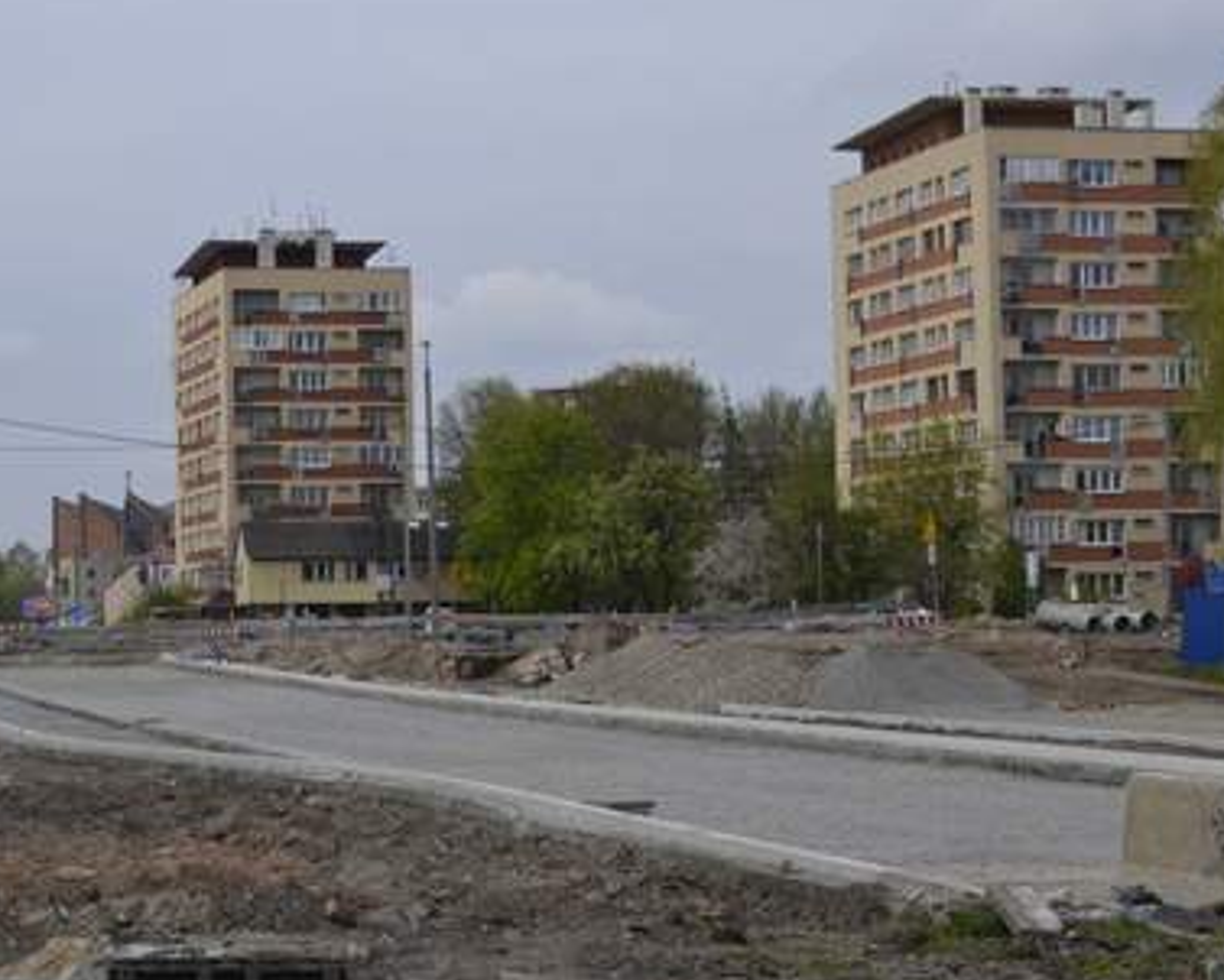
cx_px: 383
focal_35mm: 86
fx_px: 3117
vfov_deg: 17.9
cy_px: 462
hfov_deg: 22.1
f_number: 7.1
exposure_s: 1/2000
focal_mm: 36
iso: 400
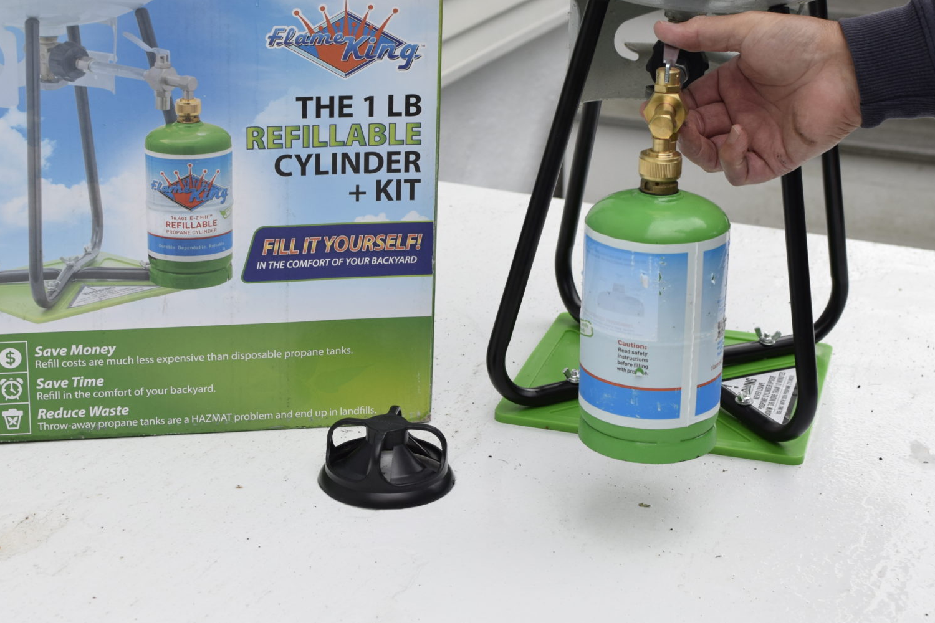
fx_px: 1862
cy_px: 220
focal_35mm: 72
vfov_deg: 19.0
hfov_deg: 28.2
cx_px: 476
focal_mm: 35
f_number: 5.6
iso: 400
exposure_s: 1/125
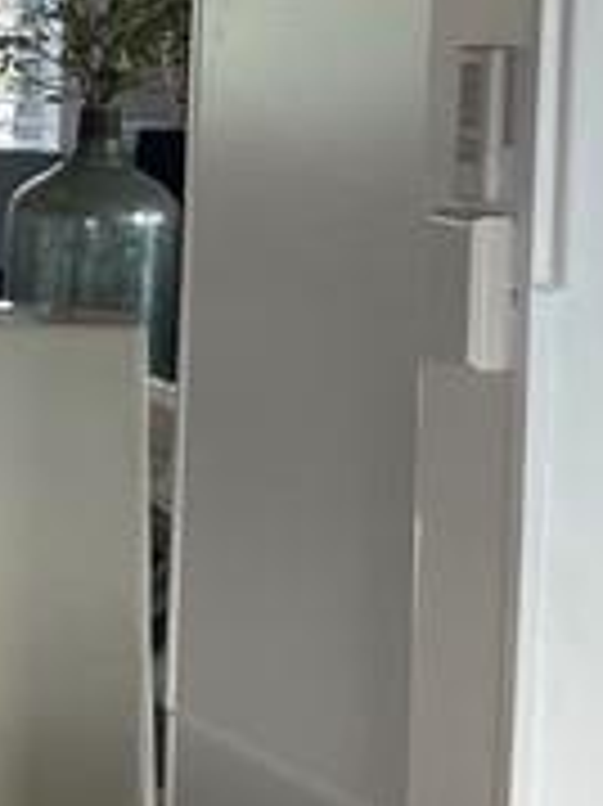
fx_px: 3465
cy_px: 212
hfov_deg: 7.8
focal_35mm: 149
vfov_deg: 13.2
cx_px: -1534
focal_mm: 4.2
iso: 125
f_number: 1.6
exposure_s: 1/120
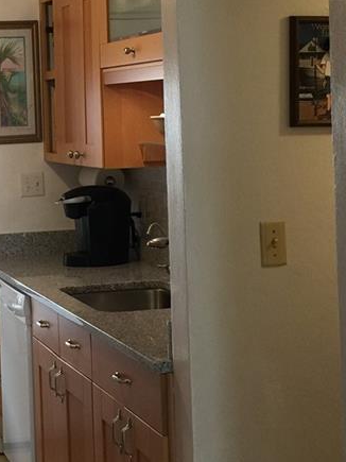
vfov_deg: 24.3
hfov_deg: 18.1
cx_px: 25
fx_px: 1067
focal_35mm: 80
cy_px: 141
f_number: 2.2
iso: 50
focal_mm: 4.15
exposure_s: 1/30
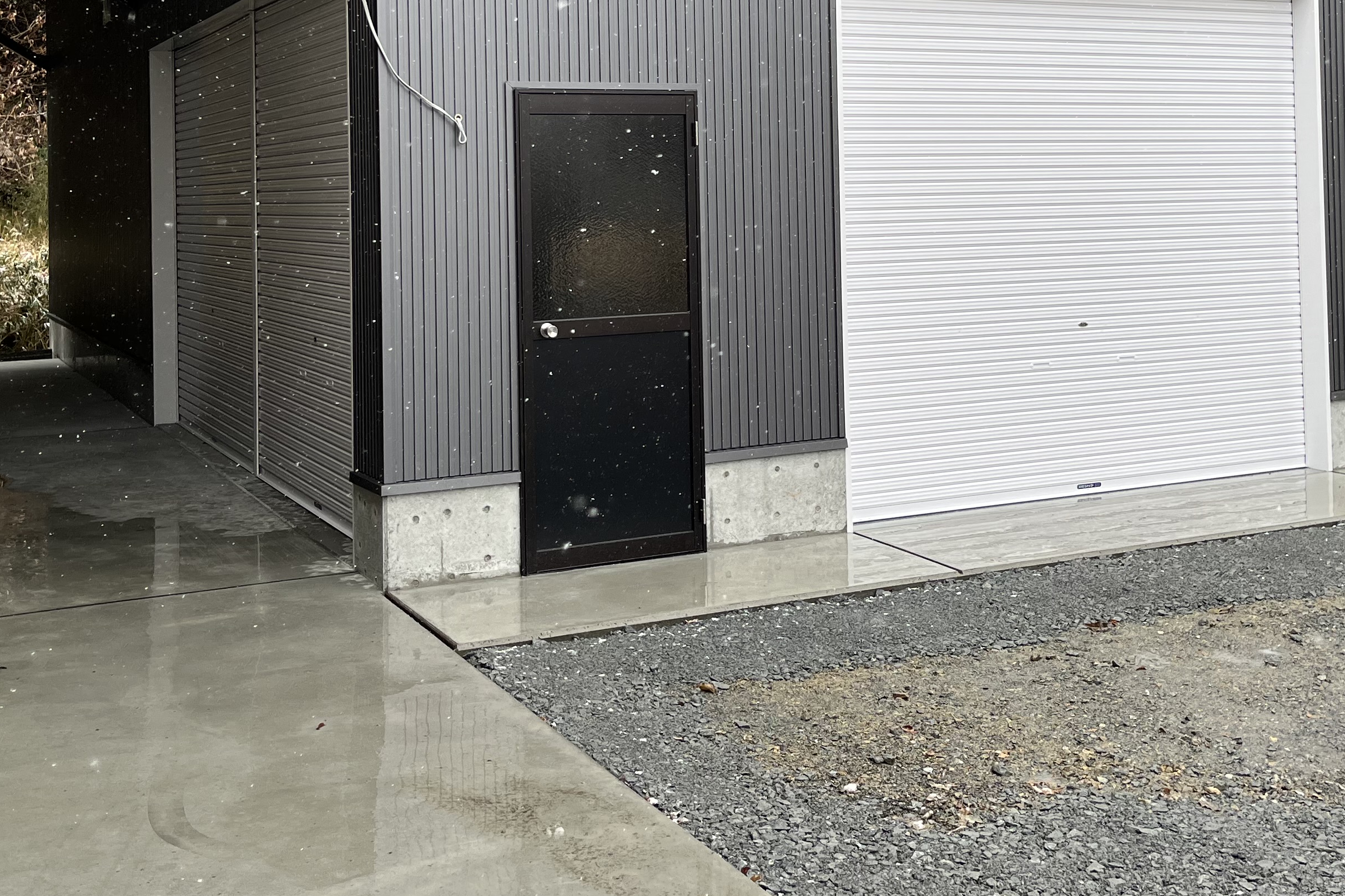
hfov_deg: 43.5
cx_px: 750
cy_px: 135
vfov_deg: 29.0
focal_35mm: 45
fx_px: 1681
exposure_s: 1/714
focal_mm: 5.1
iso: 50
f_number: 1.6
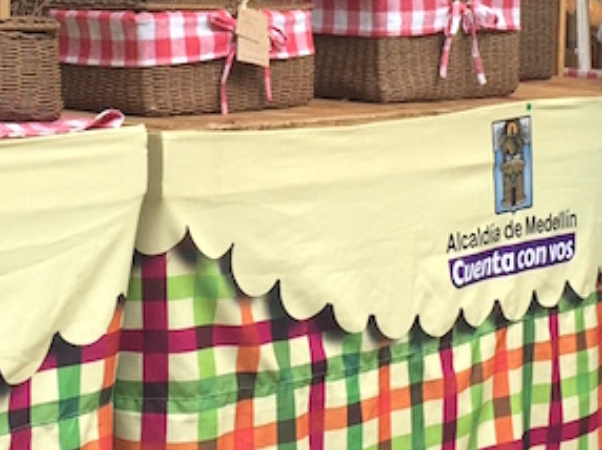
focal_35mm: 104
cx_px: 250
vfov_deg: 13.9
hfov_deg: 18.9
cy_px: -44
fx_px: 1807
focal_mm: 4.15
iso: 32
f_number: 2.2
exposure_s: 1/273
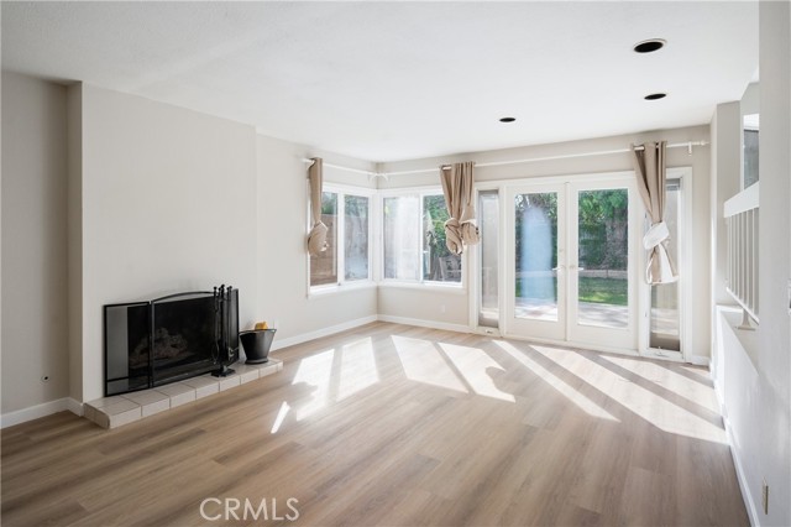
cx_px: 396
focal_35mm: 18
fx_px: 406
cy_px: 264
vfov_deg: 65.9
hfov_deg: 88.5
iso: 320
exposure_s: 1/125
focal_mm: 18.5
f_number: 7.1
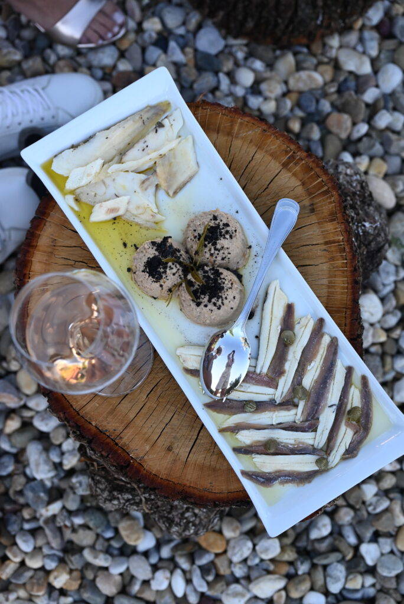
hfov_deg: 27.0
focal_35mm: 50
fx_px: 840
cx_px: 202
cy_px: 302
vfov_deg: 39.6
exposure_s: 1/2000
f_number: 5
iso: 1600
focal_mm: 50
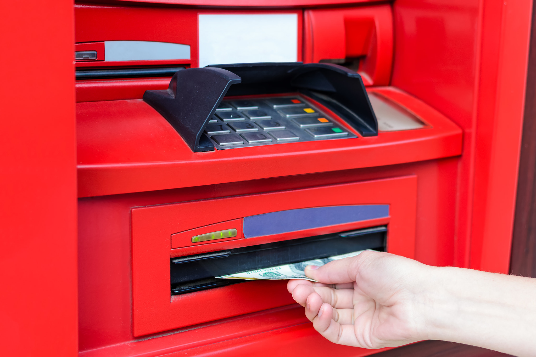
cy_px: 178
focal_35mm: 52
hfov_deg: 37.9
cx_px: 268
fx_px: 782
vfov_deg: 25.7
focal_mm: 35
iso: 200
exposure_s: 1/320
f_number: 3.2
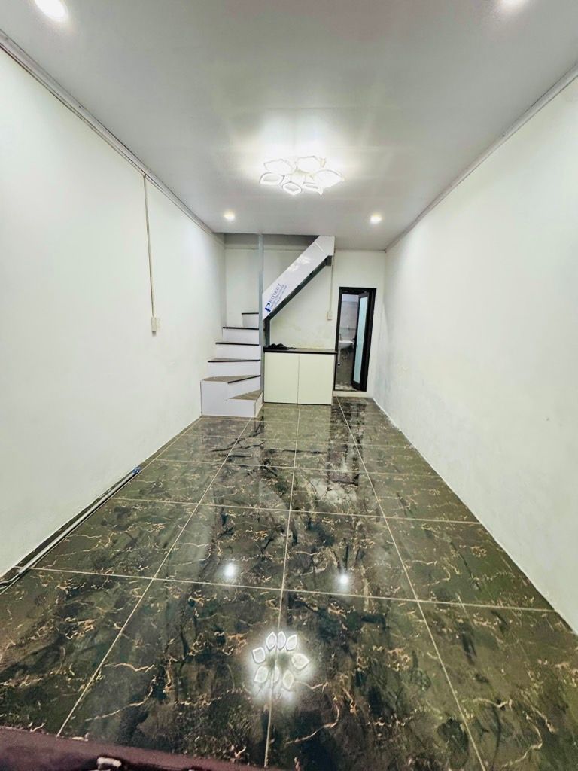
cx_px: 289
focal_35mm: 14
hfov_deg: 85.7
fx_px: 312
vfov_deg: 102.1
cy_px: 386
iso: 250
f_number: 2.2
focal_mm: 2.22
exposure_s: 1/100
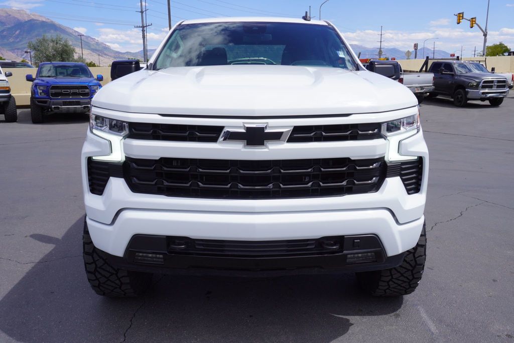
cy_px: 172
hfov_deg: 61.9
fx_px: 429
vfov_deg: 43.7
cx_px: 257
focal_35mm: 30
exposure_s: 1/160
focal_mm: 20
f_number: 10
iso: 100
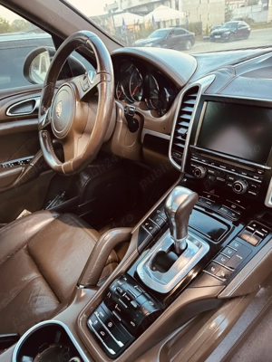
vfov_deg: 71.6
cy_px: 181
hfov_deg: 56.8
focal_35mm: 24
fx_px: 251
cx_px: 136
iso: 800
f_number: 1.78
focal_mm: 6.76
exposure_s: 1/50
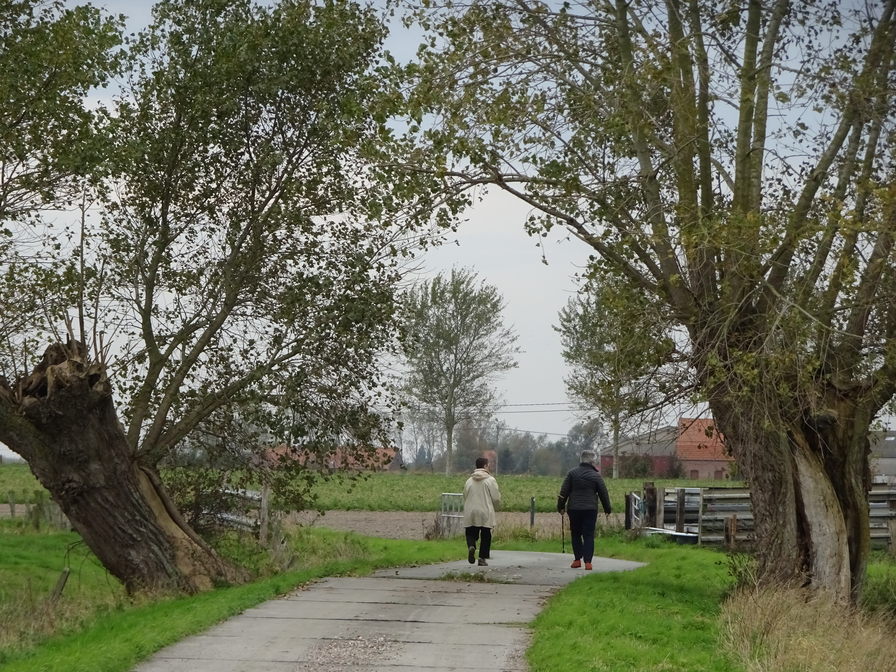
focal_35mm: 232
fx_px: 6005
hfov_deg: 8.5
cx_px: 448
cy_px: 336
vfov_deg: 6.4
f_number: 6.3
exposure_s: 1/250
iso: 200
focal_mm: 39.66
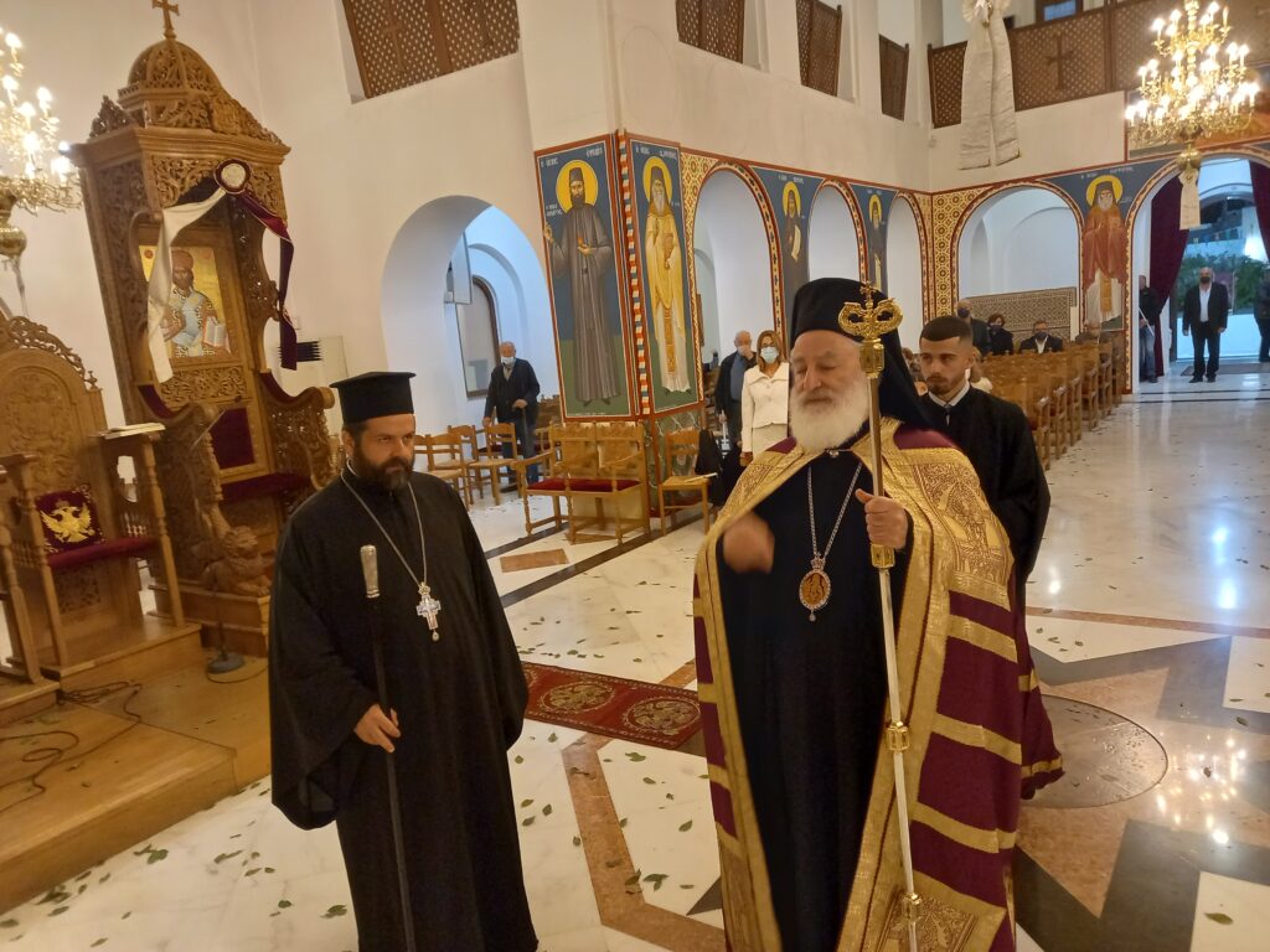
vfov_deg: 54.9
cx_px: 635
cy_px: 476
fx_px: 917
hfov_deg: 69.4
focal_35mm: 25
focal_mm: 4.6
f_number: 2
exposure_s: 1/19
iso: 500
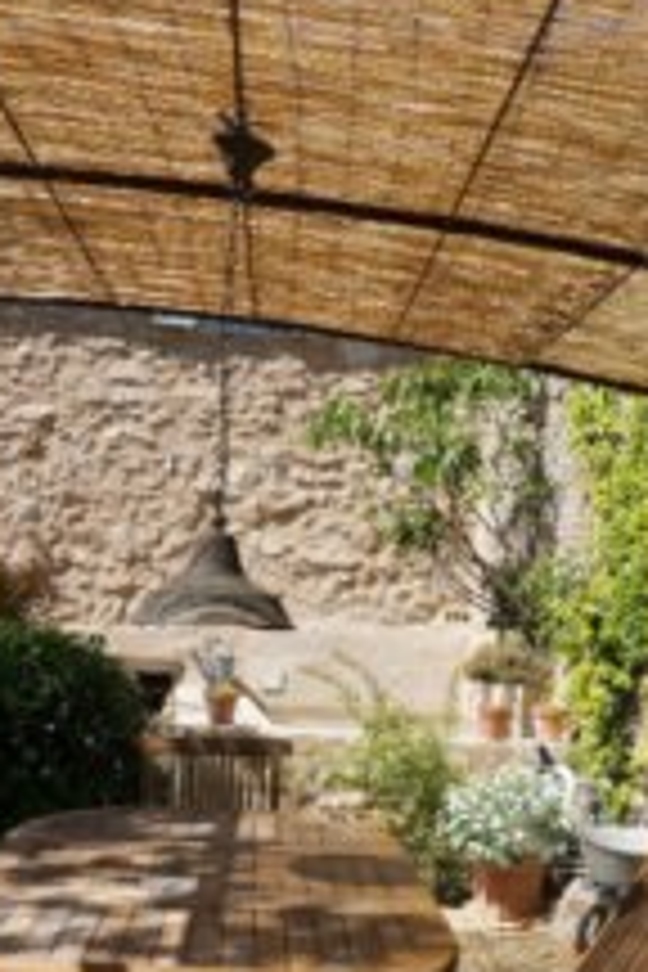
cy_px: 720
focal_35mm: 49
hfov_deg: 27.5
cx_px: 317
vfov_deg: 39.3
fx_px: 1323
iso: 100
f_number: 9
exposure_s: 1/200
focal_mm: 16
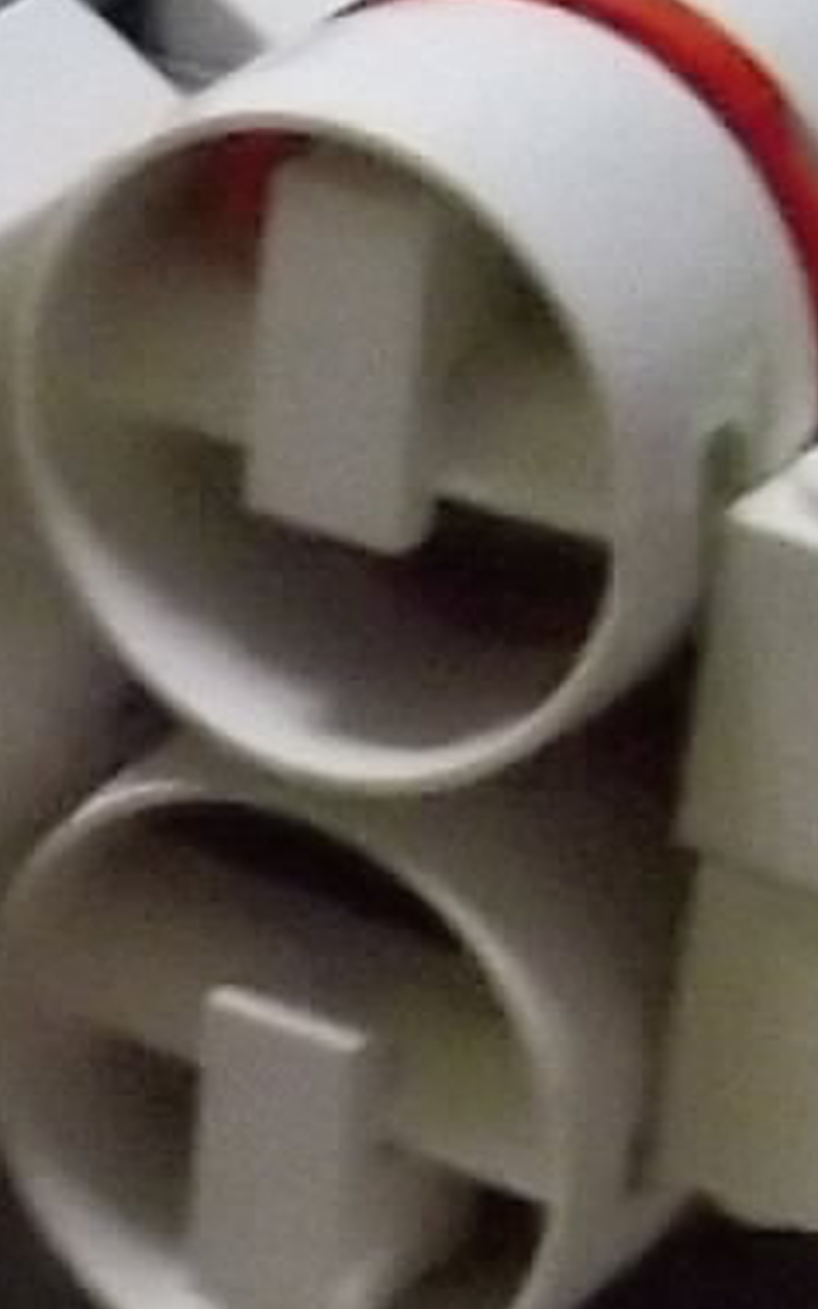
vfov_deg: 8.9
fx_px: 8272
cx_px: -1015
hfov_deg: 5.5
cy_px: 1620
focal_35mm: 232
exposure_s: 1/50
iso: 665
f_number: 3.2
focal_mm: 4.9
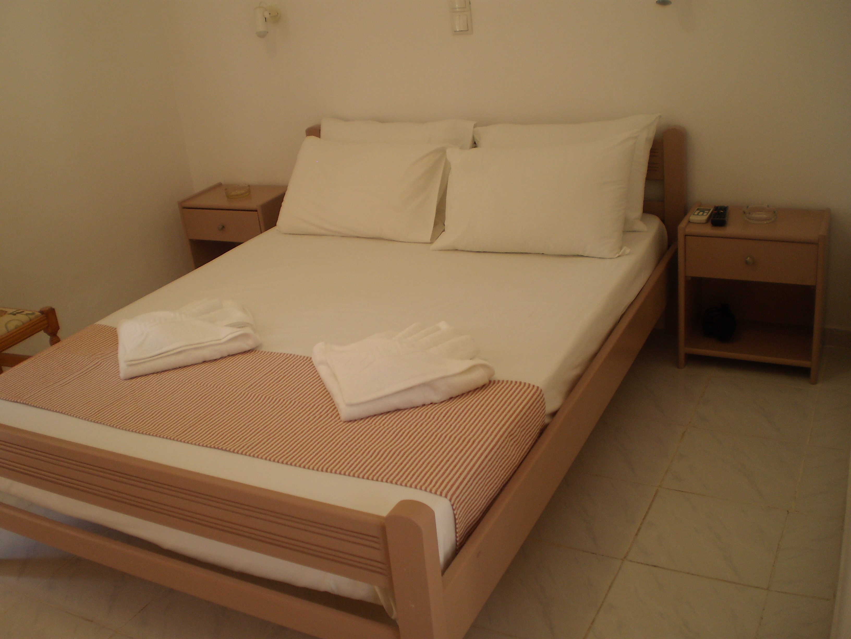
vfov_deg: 39.7
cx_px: 426
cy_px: 320
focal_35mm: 36
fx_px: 885
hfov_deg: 51.4
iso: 64
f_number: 3.1
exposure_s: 1/50
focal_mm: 6.3
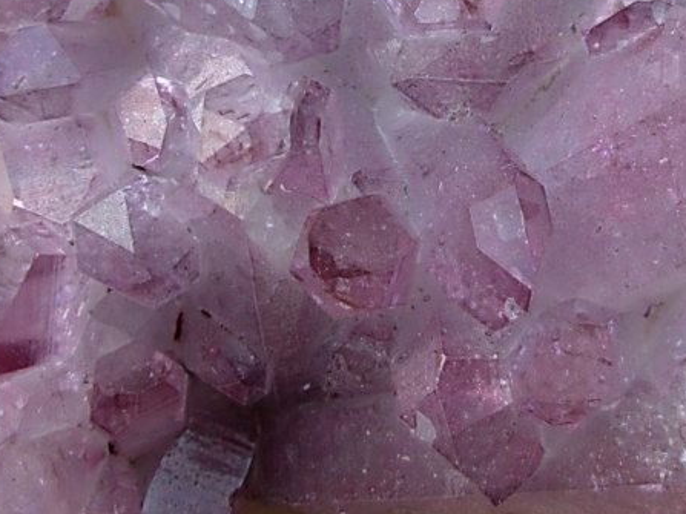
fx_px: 1724
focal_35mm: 87
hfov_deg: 22.3
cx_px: 496
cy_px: 75
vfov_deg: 16.8
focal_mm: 6.3
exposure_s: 1/431
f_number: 2.9
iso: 50
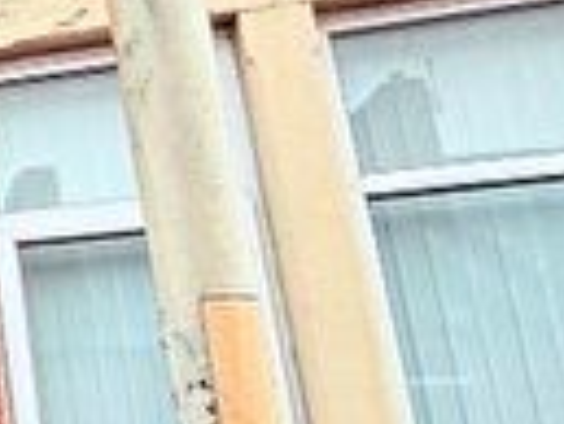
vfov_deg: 19.3
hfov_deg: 15.7
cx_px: -730
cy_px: 317
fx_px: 1239
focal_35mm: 76
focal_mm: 2.22
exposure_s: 1/99
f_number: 2.2
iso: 100
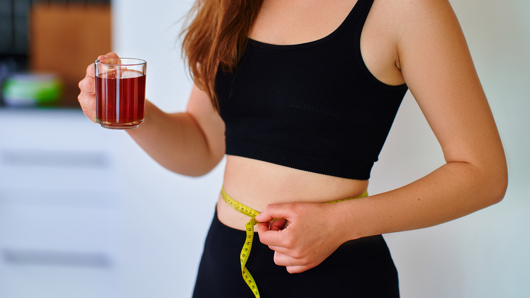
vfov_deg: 8.5
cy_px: 139
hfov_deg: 15.1
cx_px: 265
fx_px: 1996
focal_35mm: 142
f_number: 1.8
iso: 100
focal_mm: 135
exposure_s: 1/250
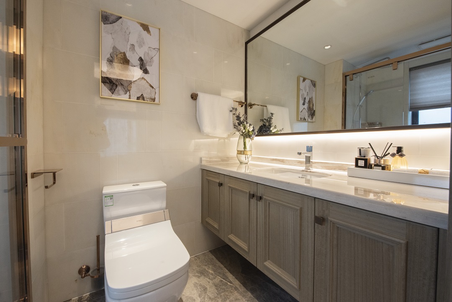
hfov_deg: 86.9
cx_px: 226
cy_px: 151
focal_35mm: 19
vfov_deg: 64.6
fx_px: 239
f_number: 11
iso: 1600
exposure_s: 1/80
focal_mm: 19
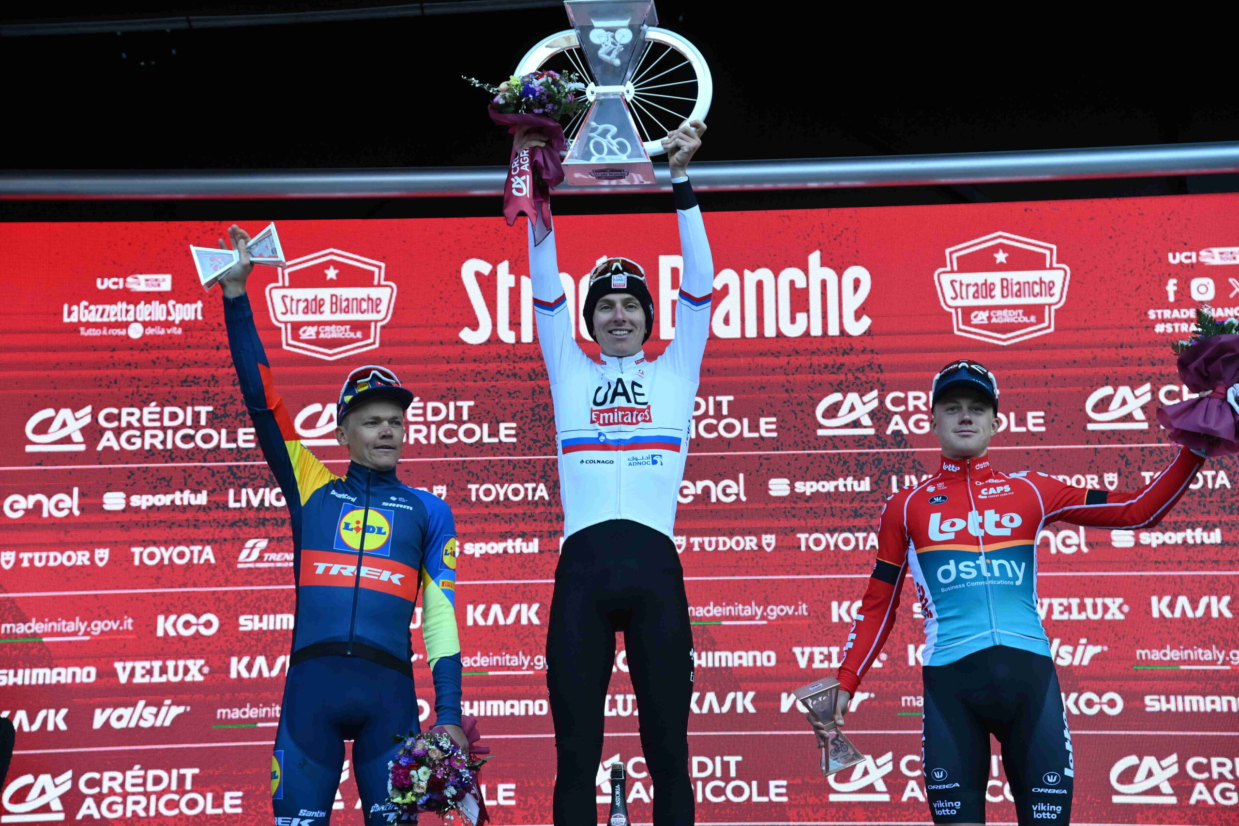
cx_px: 620
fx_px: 2822
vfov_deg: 16.7
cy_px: 413
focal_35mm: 82
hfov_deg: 24.8
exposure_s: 1/640
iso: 2000
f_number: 5
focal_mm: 82
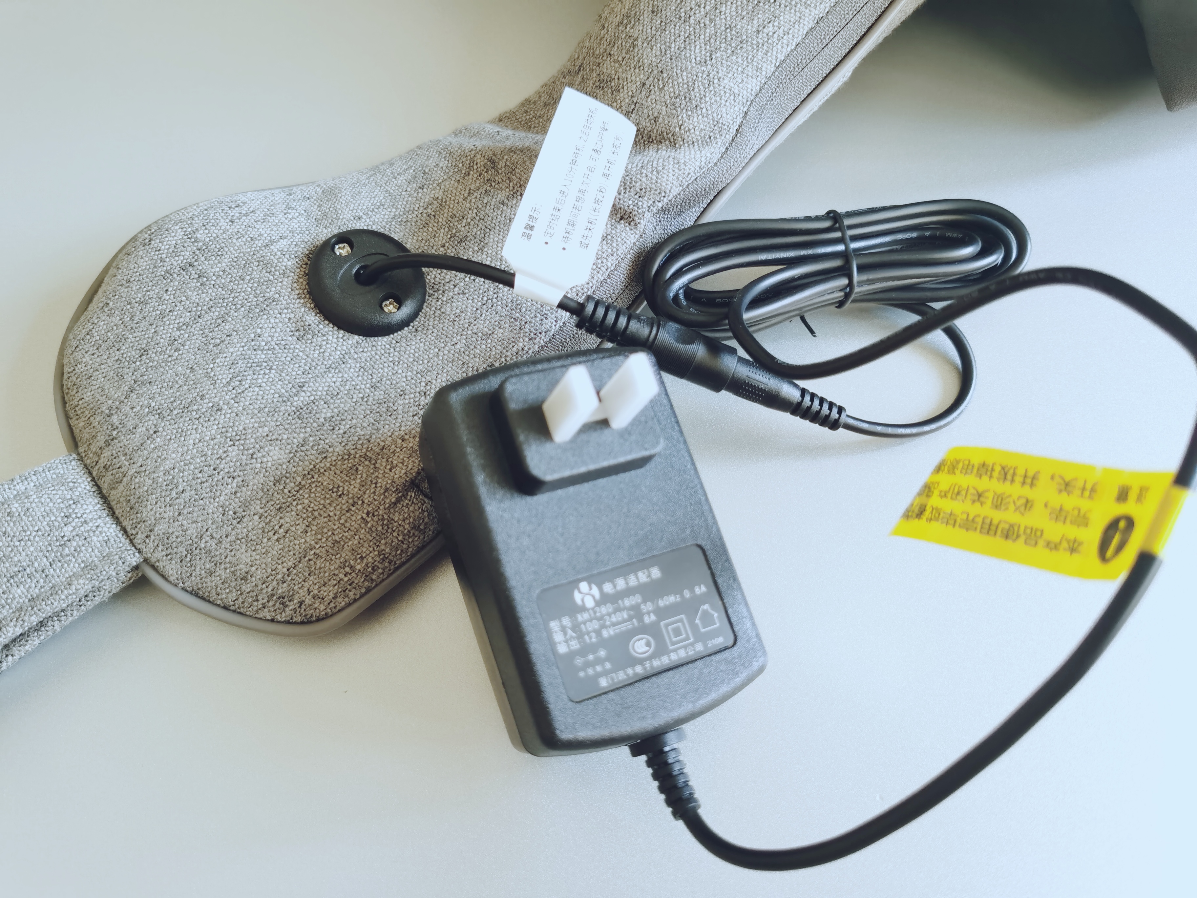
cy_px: 449
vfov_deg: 51.4
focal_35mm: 27
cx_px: 598
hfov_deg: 65.3
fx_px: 934
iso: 200
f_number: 1.6
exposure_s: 1/50
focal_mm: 5.56
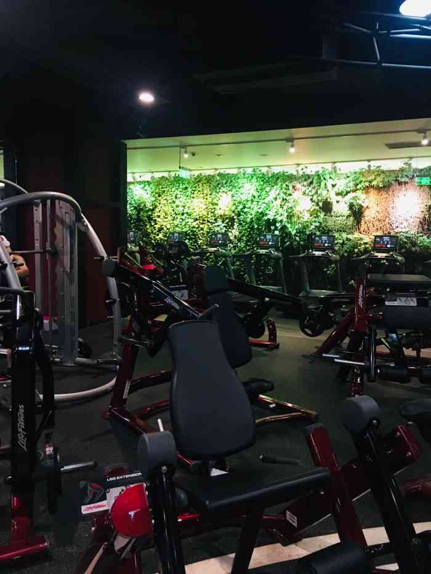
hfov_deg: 48.2
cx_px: 216
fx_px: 481
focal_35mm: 29
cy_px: 287
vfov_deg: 61.7
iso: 125
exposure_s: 1/8
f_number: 2.2
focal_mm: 4.15
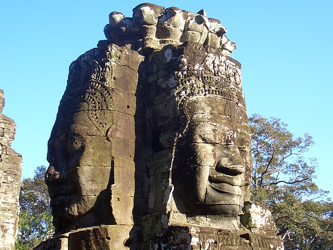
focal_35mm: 50
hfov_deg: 38.2
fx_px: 481
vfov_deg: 29.1
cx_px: 168
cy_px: 125
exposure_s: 1/100
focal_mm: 8.2
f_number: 5
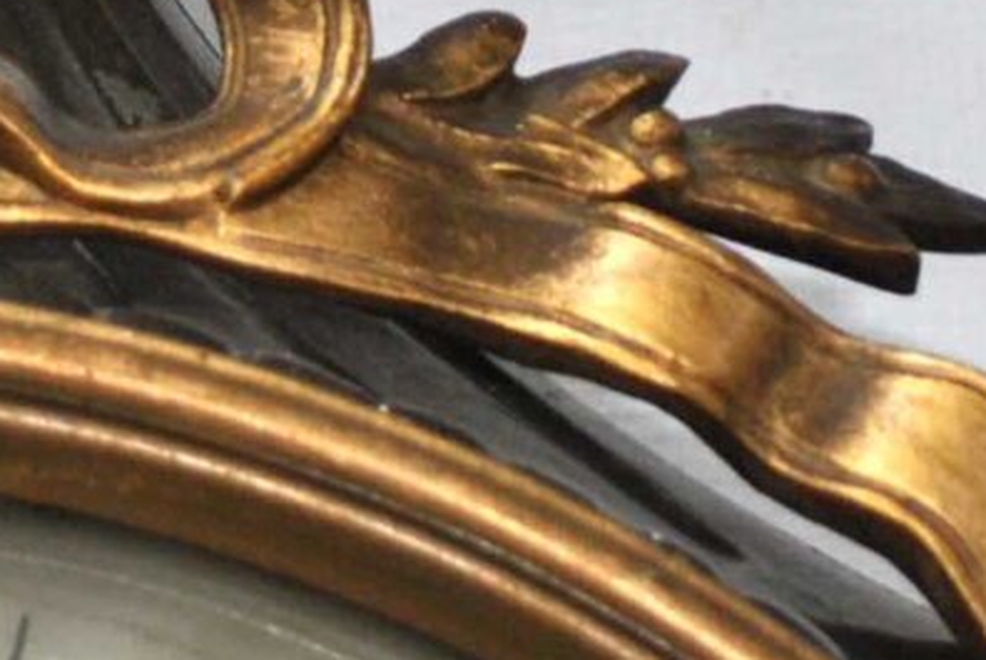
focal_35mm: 310
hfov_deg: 6.6
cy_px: -889
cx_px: -222
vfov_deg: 4.4
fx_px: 8500
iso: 200
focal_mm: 32
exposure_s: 1/25
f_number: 4.8
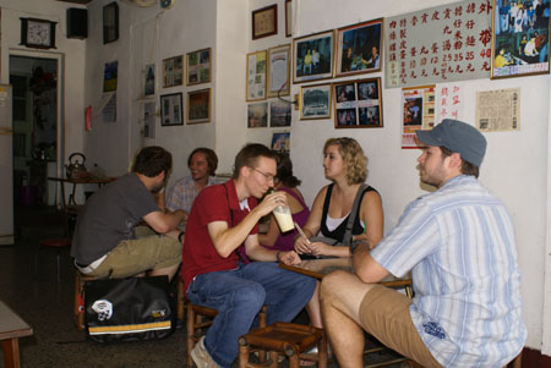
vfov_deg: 34.3
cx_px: 276
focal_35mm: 39
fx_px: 597
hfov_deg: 49.5
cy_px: 184
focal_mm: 26
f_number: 5.6
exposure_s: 1/60
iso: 400
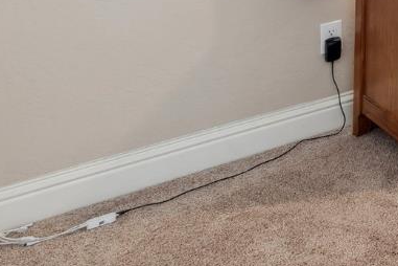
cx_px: 778
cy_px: -179
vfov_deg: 18.9
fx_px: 652
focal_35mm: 59
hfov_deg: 19.8
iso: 100
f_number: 8
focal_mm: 10
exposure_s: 1/1.25
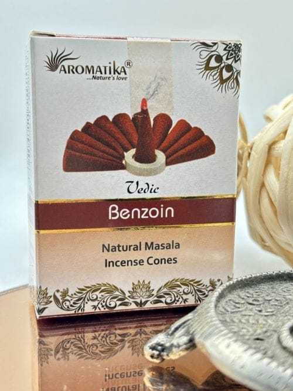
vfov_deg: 36.8
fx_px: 587
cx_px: 146
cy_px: 196
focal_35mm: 52
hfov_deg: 28.0
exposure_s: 1/50
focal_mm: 5.96
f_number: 1.6
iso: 50
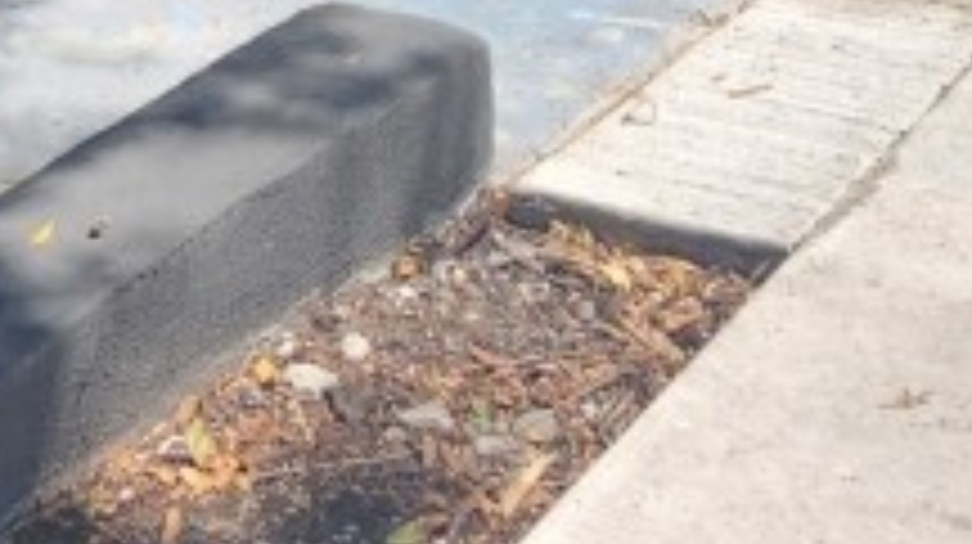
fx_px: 3064
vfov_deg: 9.1
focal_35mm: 119
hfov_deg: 17.6
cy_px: -800
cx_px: 4
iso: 25
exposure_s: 1/854
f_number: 1.8
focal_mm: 5.54
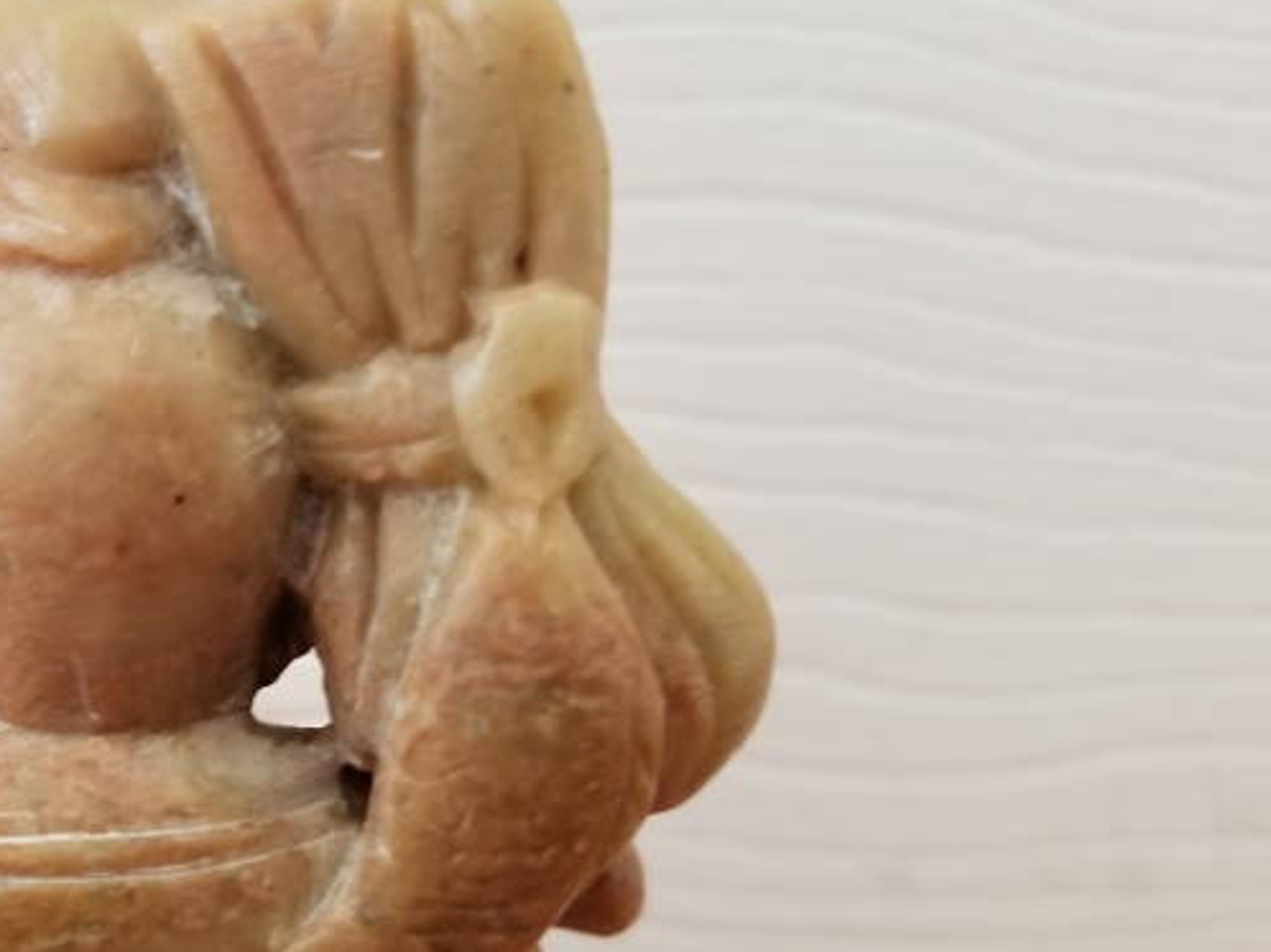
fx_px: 1725
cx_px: 135
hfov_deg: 37.8
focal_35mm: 47
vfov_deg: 30.7
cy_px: 621
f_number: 1.7
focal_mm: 4.25
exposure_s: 1/11
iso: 200
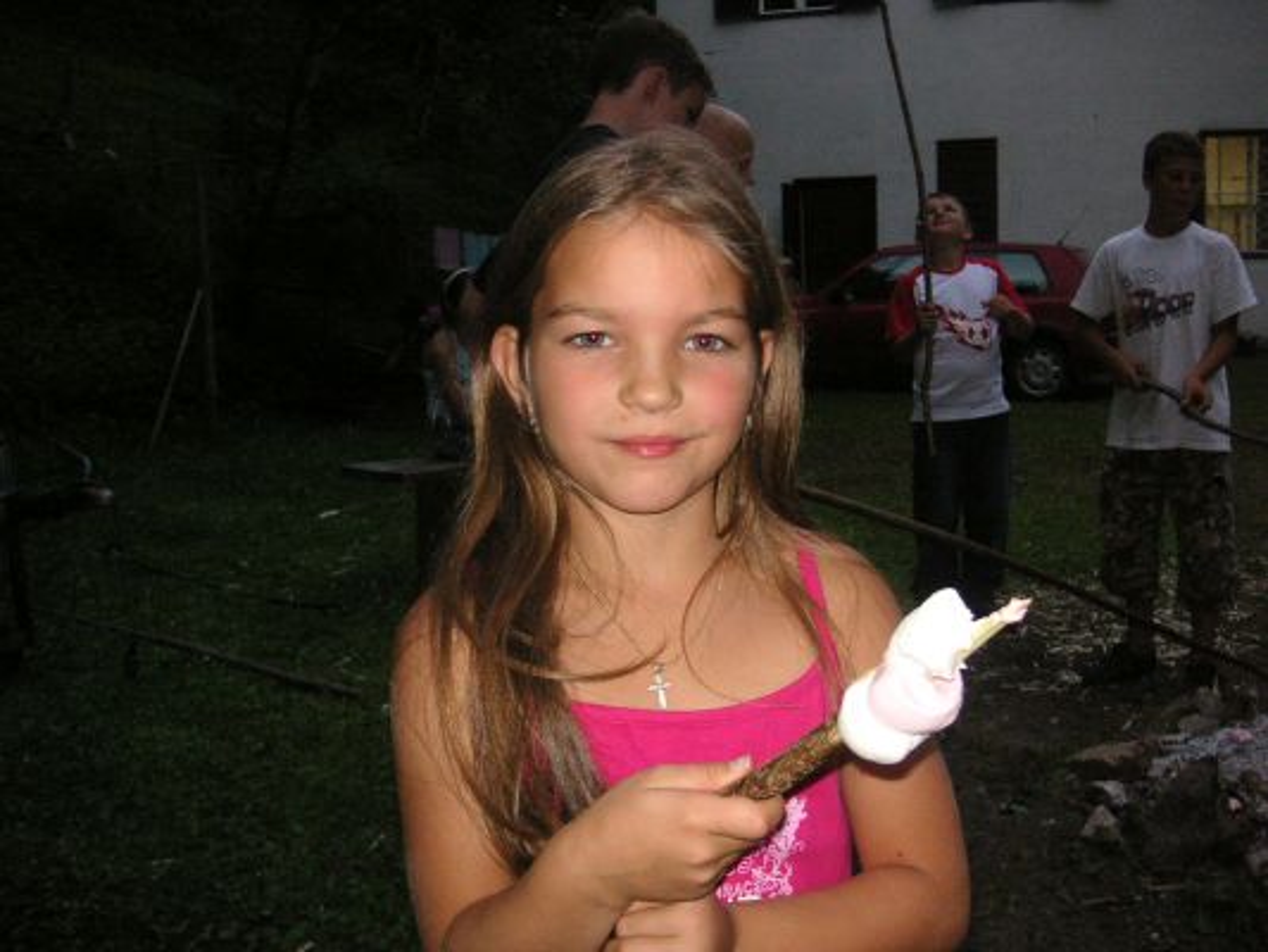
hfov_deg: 50.1
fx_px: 1356
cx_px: 634
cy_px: 476
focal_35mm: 37
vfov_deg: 38.7
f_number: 2.8
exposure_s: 1/45
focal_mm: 6.1
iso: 160
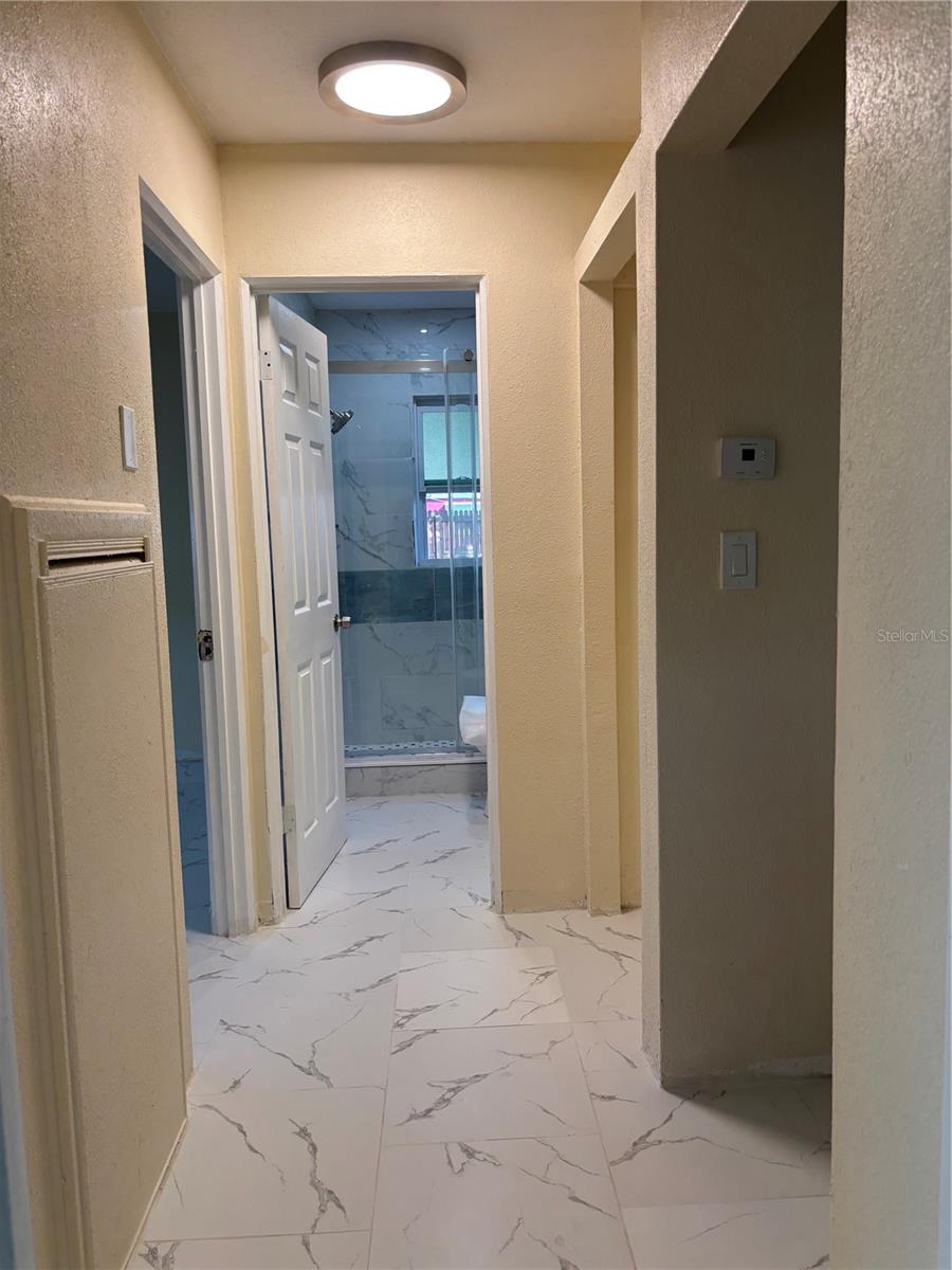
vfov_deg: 67.3
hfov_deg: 53.1
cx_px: 476
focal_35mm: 26
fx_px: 953
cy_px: 635
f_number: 1.6
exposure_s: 1/120
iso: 80
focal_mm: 5.96
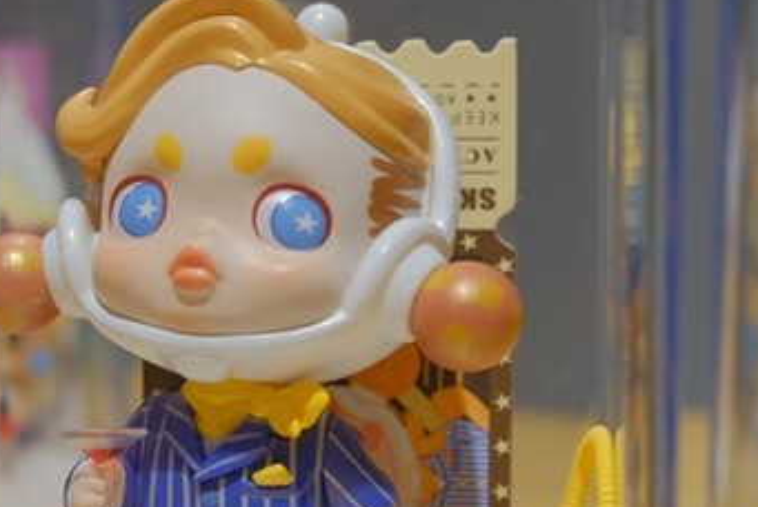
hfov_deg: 18.6
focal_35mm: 107
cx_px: 22
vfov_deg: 12.8
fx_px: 2255
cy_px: 367
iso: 400
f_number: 5
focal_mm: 28.8
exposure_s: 1/52
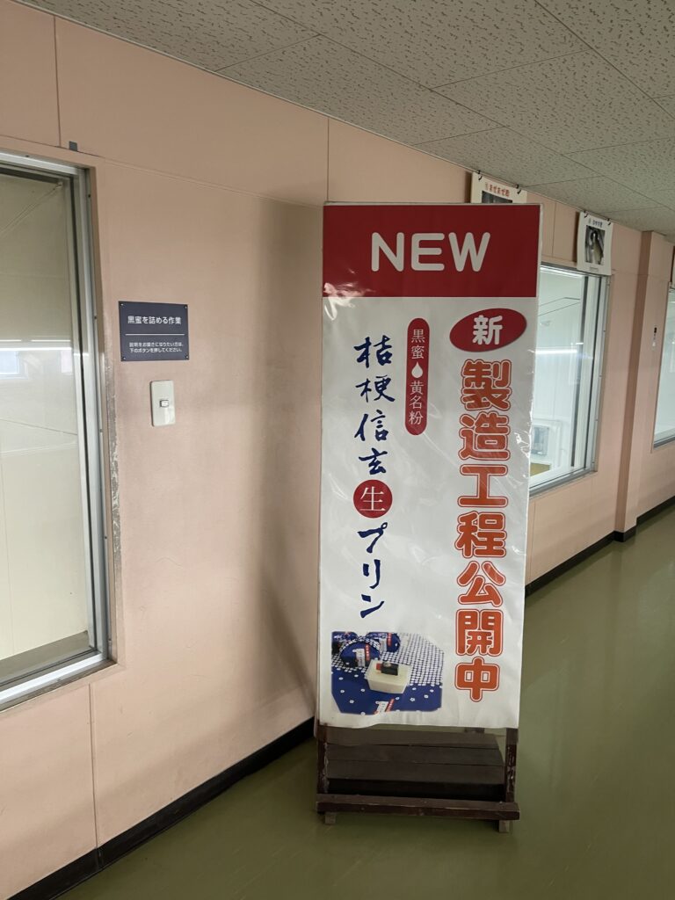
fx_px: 650
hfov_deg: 54.9
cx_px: 338
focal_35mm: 25
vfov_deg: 69.4
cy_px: 450
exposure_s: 1/50
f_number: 1.6
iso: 125
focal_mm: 5.1
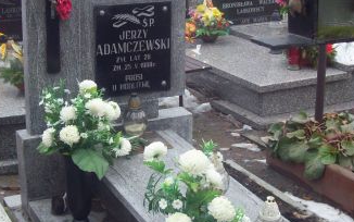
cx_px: 161
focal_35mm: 75
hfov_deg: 27.5
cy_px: 96
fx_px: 724
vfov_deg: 17.4
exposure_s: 1/109
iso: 80
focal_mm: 6
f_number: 2.7
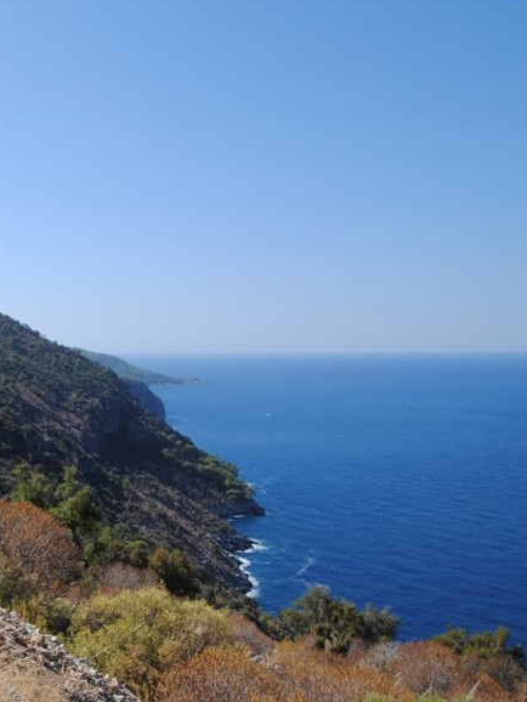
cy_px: 383
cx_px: -48
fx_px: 871
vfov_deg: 43.8
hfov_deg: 30.3
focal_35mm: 43
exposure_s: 1/250
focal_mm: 15
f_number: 8
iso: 100
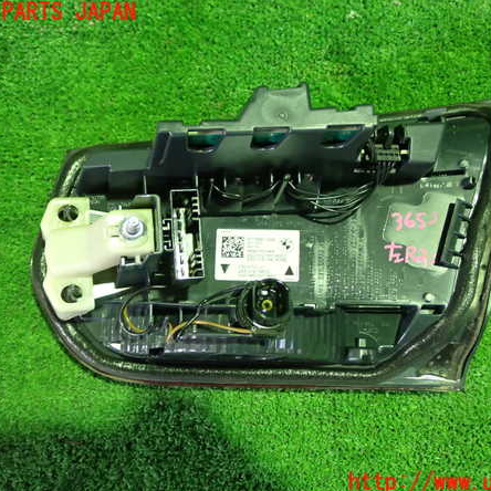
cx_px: 267
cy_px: 248
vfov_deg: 39.2
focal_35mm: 43
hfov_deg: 39.1
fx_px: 690
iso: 800
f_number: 2.5
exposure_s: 1/25
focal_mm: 6.37
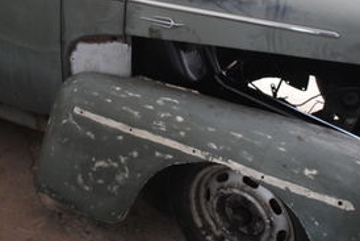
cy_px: 58
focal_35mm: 63
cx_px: 117
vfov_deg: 21.4
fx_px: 630
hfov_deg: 31.6
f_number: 3.5
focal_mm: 18
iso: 400
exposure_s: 1/10
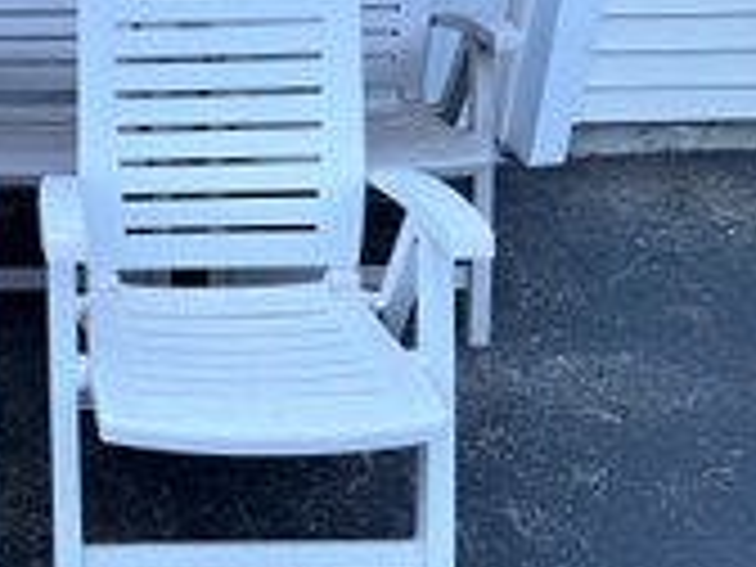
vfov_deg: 27.3
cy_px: 173
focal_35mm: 53
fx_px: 1157
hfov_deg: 33.6
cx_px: 29
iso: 500
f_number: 1.5
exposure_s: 1/40
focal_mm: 5.7
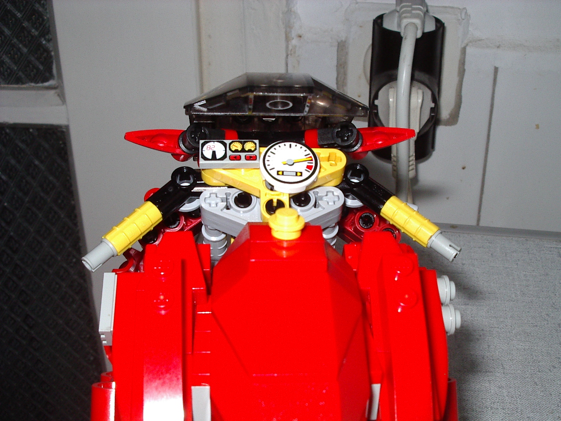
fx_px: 843
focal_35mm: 52
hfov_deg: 36.8
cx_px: 280
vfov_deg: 28.0
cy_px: 210
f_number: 5.5
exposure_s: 1/60
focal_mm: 7.8
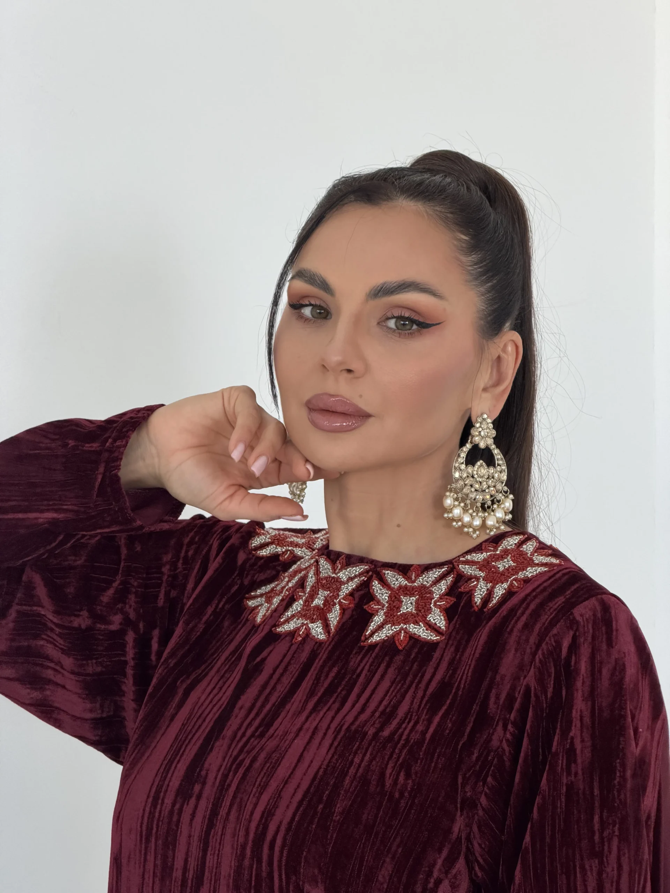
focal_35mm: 100
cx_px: 335
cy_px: 446
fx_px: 2581
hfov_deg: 14.8
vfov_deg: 19.6
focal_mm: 16.89
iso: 320
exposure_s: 1/121
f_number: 2.8
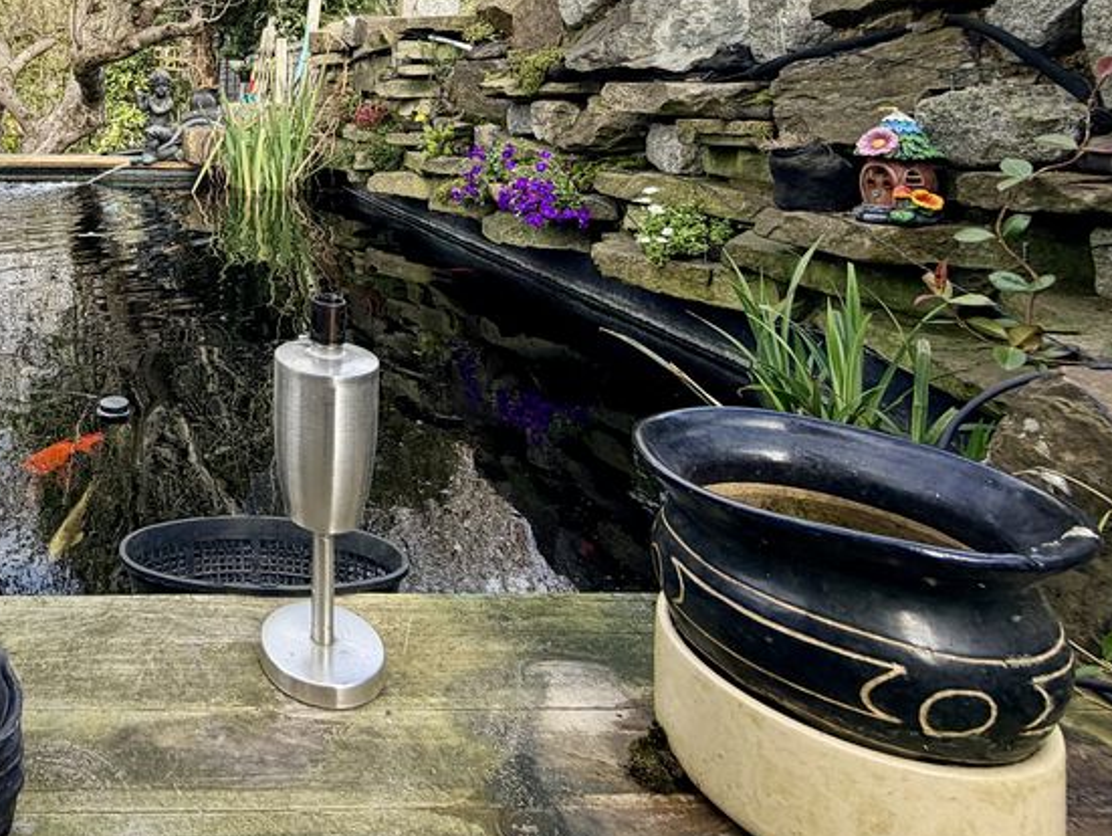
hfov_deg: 58.4
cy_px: 89
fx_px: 836
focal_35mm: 26
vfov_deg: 47.8
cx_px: 129
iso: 40
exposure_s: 1/502
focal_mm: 2.22
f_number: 2.2
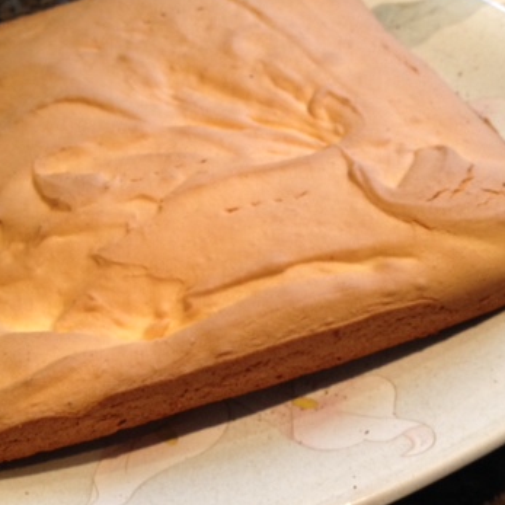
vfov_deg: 30.0
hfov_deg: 30.0
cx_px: 233
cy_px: 249
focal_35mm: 57
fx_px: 941
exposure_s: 1/20
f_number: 2.4
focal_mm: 4.28
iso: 125
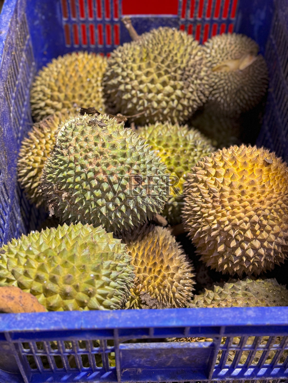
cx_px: 144
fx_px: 532
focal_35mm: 48
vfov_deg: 39.7
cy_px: 192
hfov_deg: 30.3
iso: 160
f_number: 1.8
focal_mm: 6.86
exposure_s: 1/50
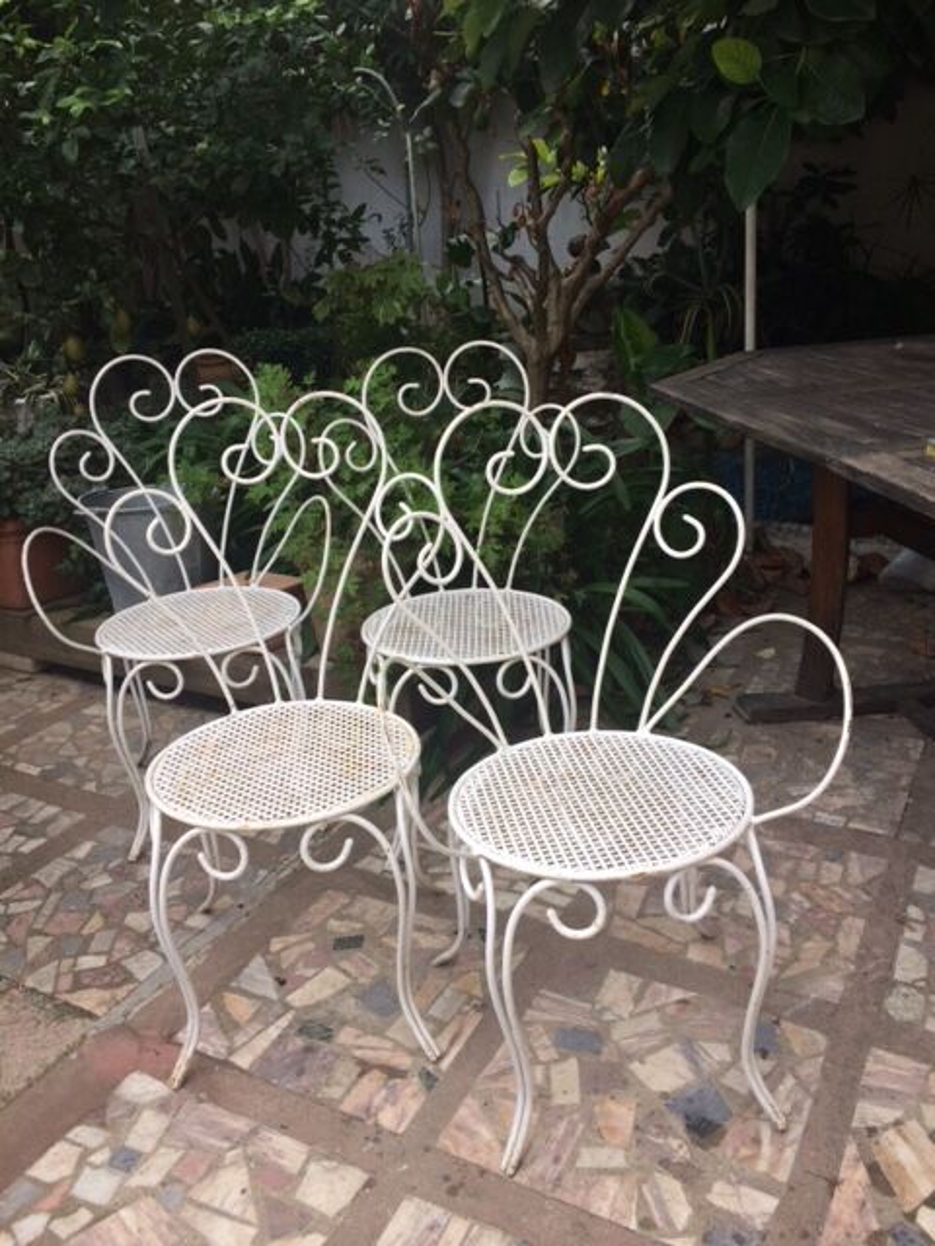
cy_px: 623
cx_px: 468
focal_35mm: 29
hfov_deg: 48.2
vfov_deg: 61.7
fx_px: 1044
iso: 32
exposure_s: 1/101
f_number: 2.2
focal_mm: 4.15
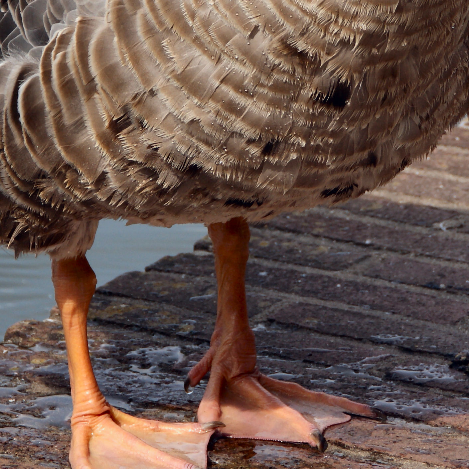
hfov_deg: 4.2
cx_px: 250
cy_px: 21
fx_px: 6361
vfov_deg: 4.2
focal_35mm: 415
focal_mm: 100
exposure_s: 1/250
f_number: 9
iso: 100
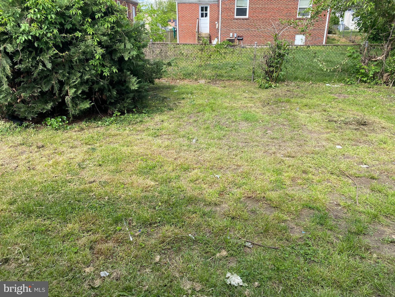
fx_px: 297
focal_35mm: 26
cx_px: 198
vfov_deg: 53.1
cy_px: 148
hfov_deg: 67.3
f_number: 1.8
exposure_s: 1/594
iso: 32
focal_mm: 4.25
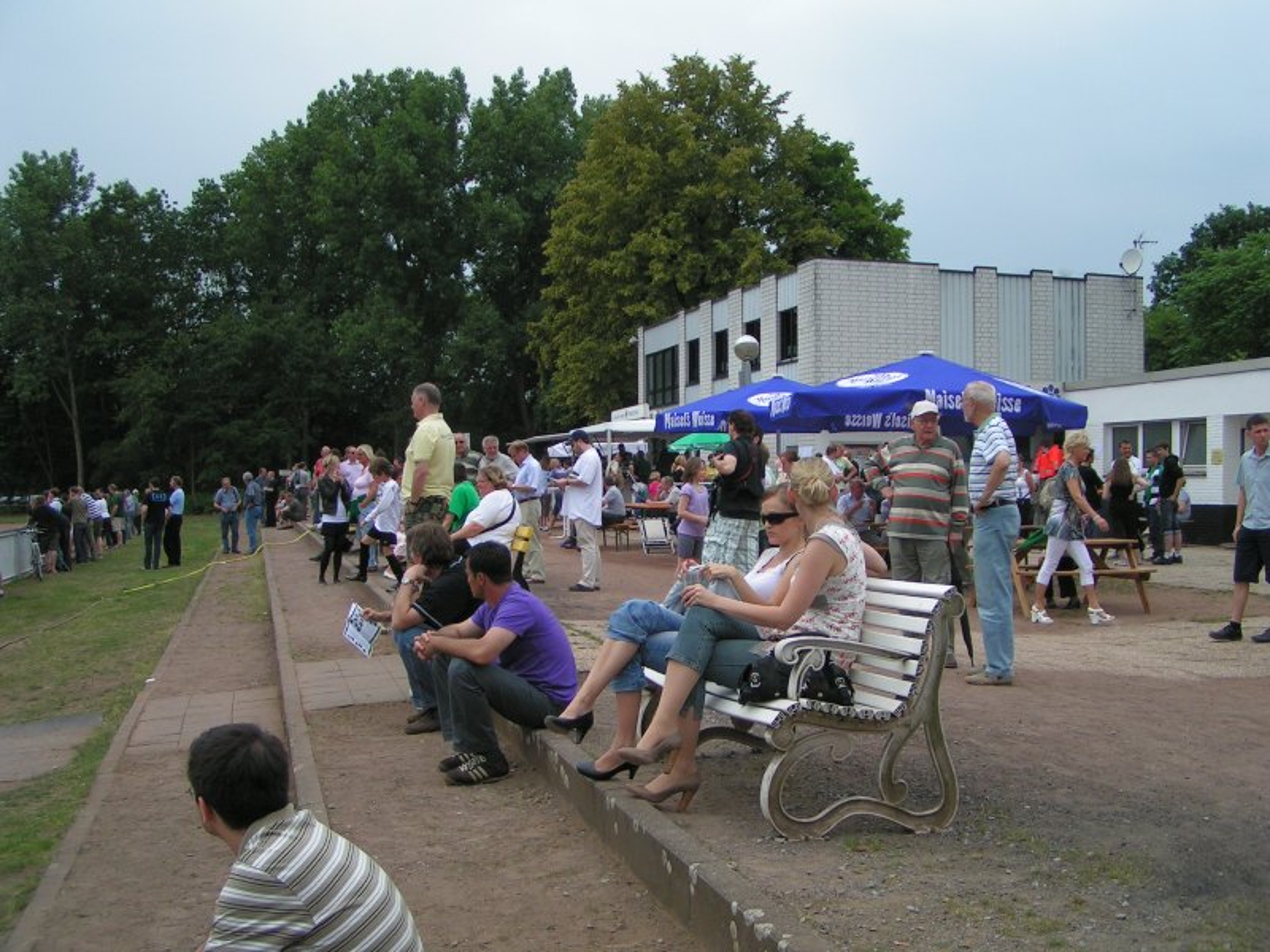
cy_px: 476
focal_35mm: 38
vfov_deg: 37.7
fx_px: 1394
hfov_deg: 49.0
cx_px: 635
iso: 50
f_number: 2.8
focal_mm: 5.8
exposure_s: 1/800
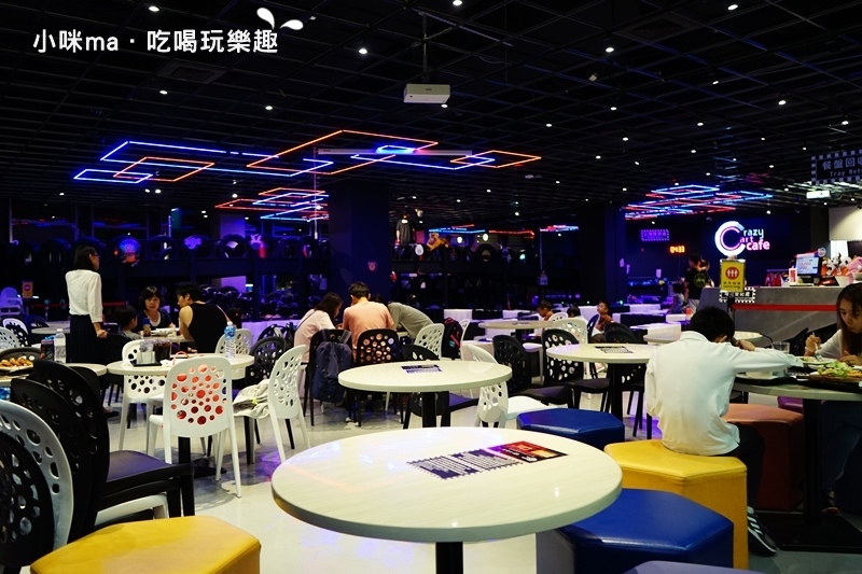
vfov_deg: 46.4
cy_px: 287
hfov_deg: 65.5
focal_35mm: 28
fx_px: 670
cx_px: 431
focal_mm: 28
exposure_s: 1/60
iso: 1250
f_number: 3.5
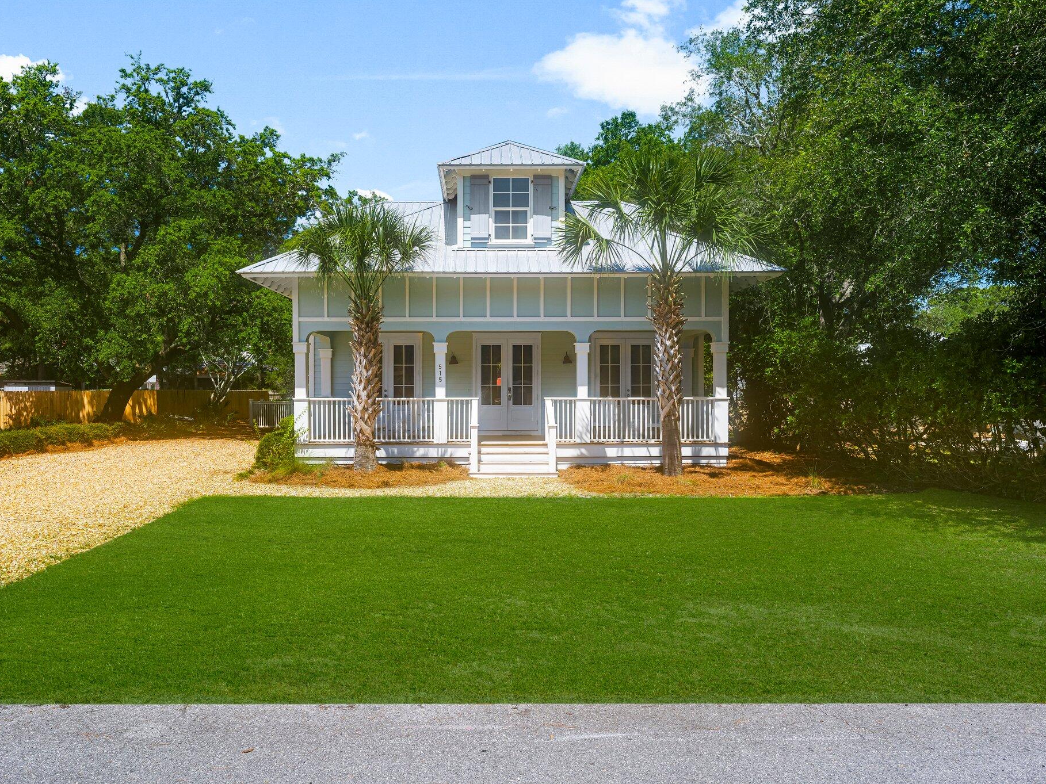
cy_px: 392
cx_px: 501
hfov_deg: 67.3
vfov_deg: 53.1
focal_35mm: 26
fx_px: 786
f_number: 8
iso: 400
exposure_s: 1/500
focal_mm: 24
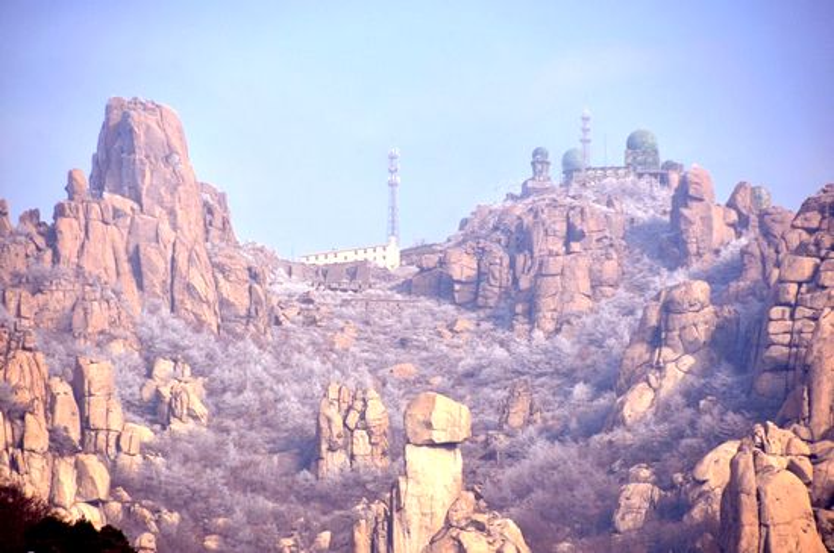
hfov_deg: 6.9
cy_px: 276
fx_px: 6940
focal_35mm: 300
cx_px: 417
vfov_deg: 4.6
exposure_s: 1/640
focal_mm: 200
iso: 200
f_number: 7.1
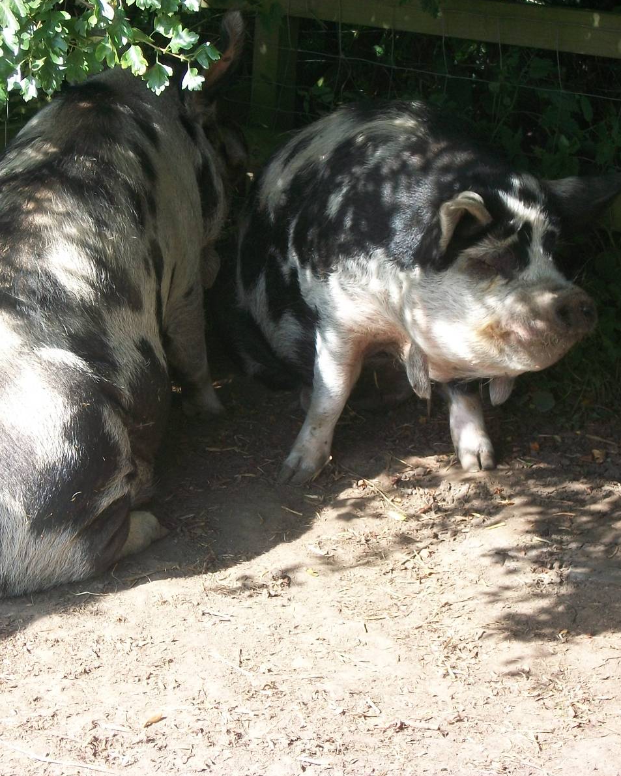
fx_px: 2320
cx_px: 177
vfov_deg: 19.0
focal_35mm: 101
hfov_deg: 15.2
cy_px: 388
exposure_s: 1/100
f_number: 4.6
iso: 80
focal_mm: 13.7
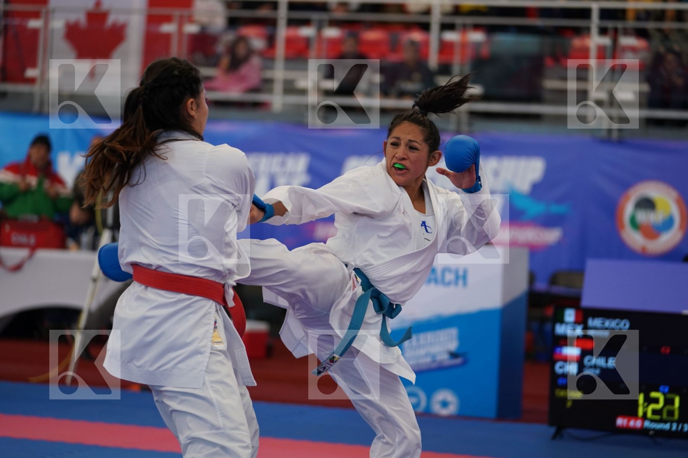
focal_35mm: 121
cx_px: 344
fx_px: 2312
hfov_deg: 16.9
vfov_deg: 11.3
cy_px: 229
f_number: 2.8
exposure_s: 1/1000
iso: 1600
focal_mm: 121
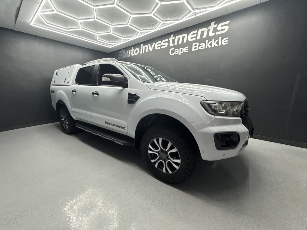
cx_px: 154
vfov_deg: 85.7
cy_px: 115
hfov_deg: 102.1
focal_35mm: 14
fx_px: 124
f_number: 2.2
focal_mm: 2.22
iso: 125
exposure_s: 1/100
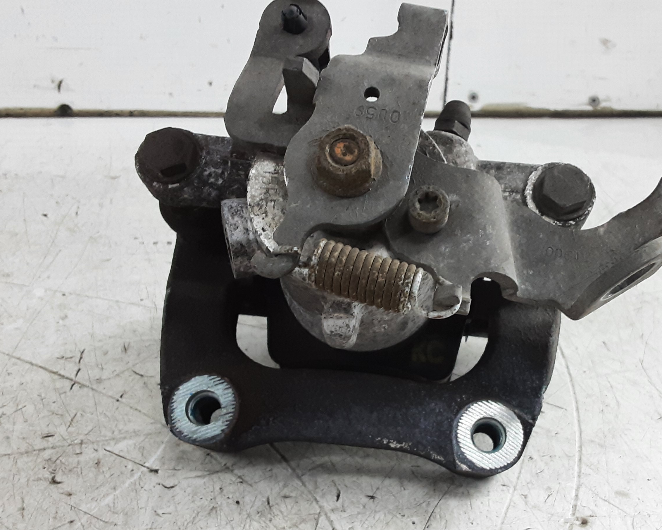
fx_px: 744
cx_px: 392
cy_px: 284
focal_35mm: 38
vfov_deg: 39.1
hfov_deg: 47.7
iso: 160
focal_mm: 2.91
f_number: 1.9
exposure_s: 1/33
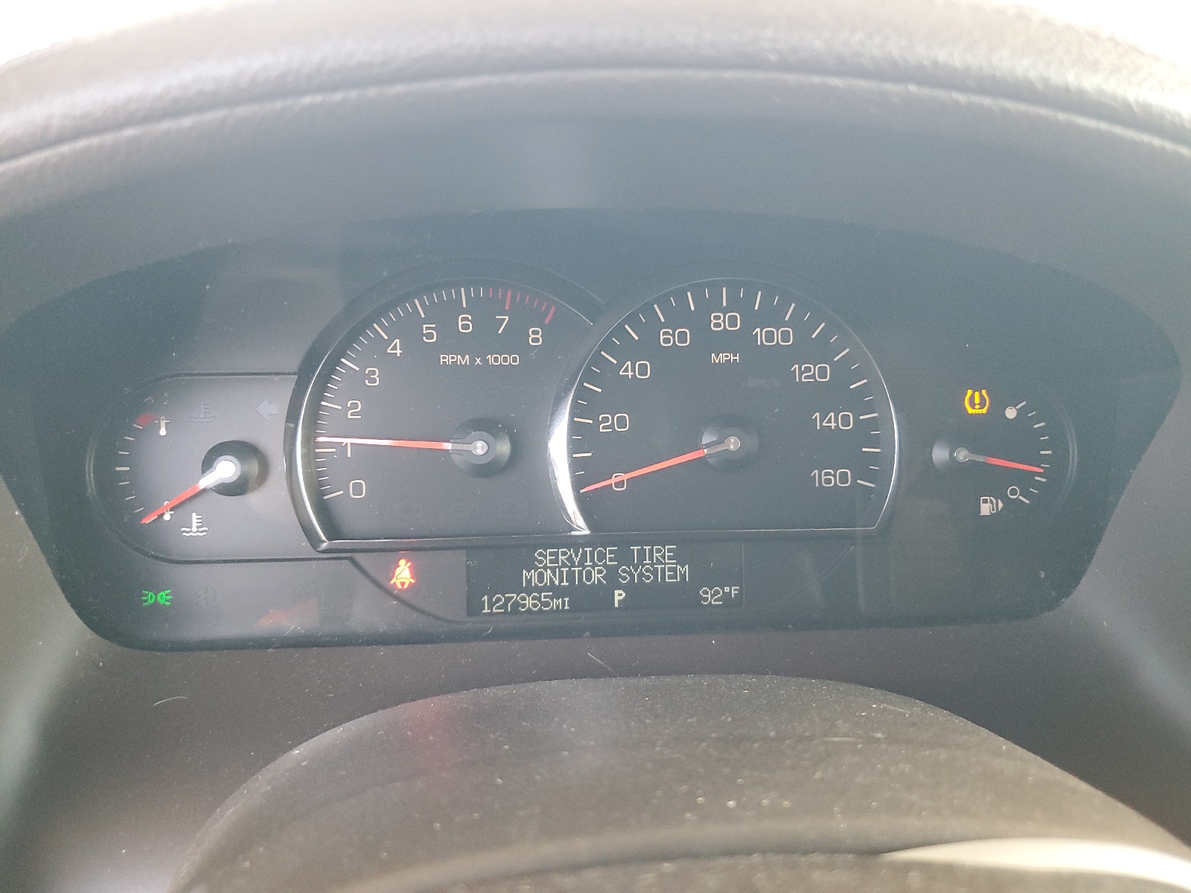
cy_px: 446
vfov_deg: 53.1
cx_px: 596
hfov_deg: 67.3
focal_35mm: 26
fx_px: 895
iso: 285
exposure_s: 1/60.2
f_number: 1.5
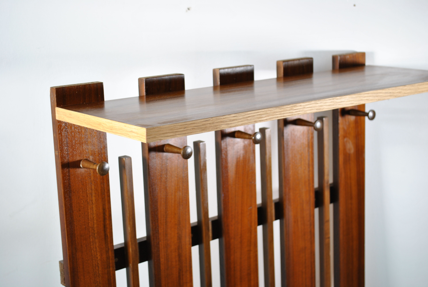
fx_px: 714
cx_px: 214
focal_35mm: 60
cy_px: 144
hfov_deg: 33.4
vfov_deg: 22.7
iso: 200
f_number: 5.3
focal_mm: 40
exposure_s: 1/30
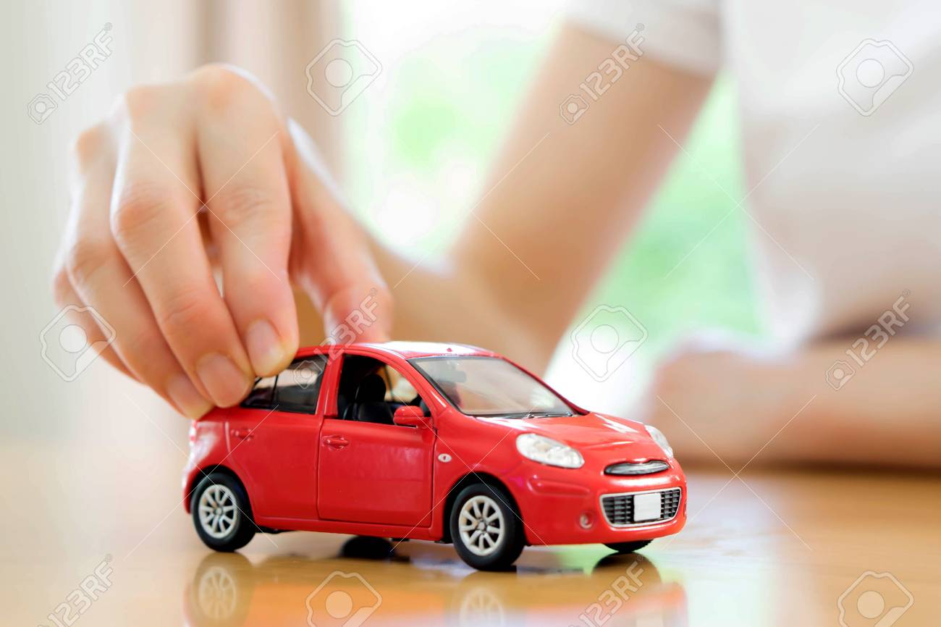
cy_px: 314
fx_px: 1960
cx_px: 470
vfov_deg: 18.2
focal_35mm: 75
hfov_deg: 27.0
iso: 250
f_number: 4
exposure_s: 1/13
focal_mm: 50
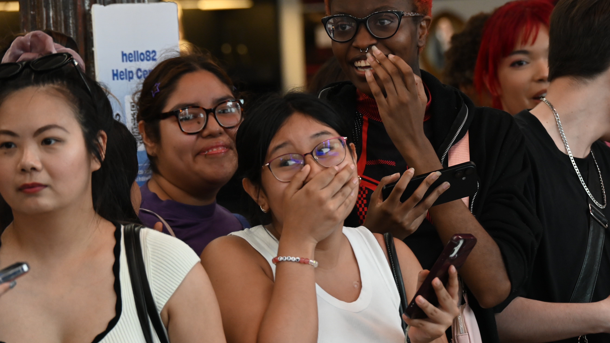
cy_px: 150
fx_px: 4060
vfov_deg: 4.8
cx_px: 344
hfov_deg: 8.6
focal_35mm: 251
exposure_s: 1/200
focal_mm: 210
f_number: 8
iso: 2500
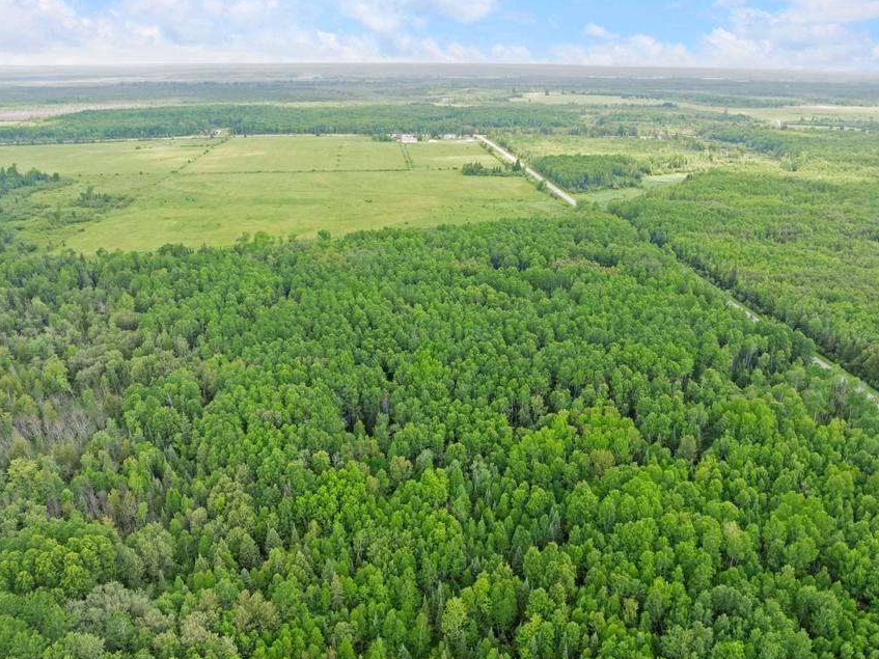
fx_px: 736
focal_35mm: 29
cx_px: 479
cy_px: 354
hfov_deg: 61.6
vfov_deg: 48.2
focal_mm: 12.29
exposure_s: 1/1250
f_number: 2.8
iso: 190
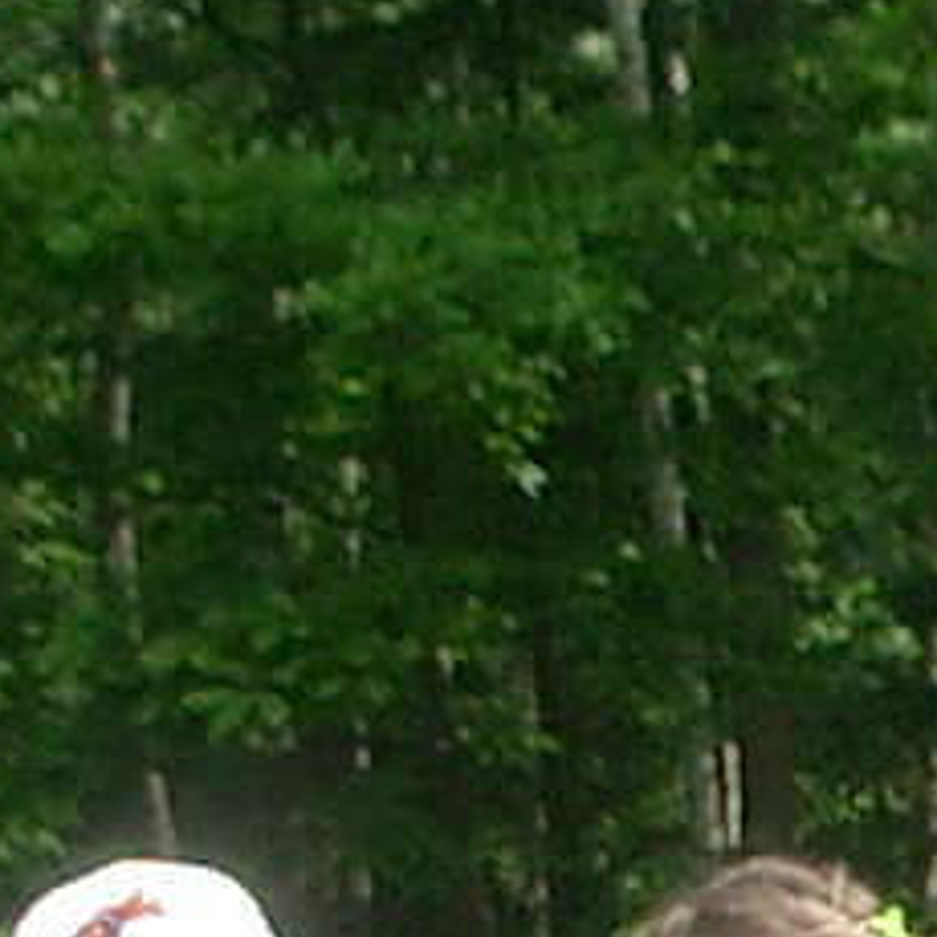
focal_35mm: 275
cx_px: 1316
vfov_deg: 6.3
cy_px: 1410
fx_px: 8422
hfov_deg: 6.3
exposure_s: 1/400
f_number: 2.6
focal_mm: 5.8
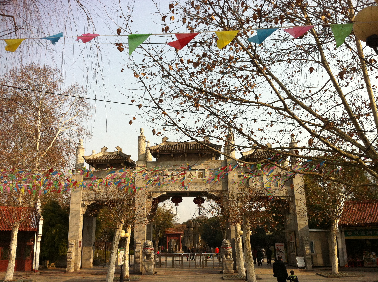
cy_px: 141
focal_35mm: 35
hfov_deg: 52.7
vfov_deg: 40.6
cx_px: 189
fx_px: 382
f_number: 2.8
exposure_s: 1/973
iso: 80
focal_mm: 3.85
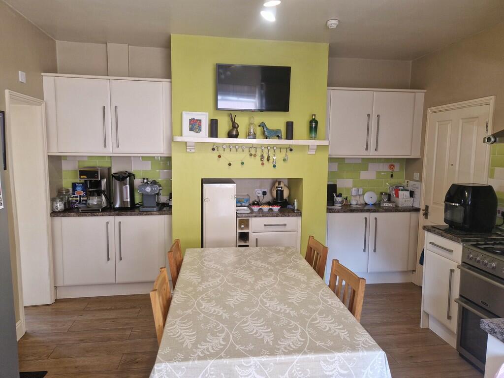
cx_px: 252
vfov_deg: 58.9
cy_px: 189
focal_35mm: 23
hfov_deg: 73.9
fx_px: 335
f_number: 1.8
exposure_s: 1/100
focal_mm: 5.4
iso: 200
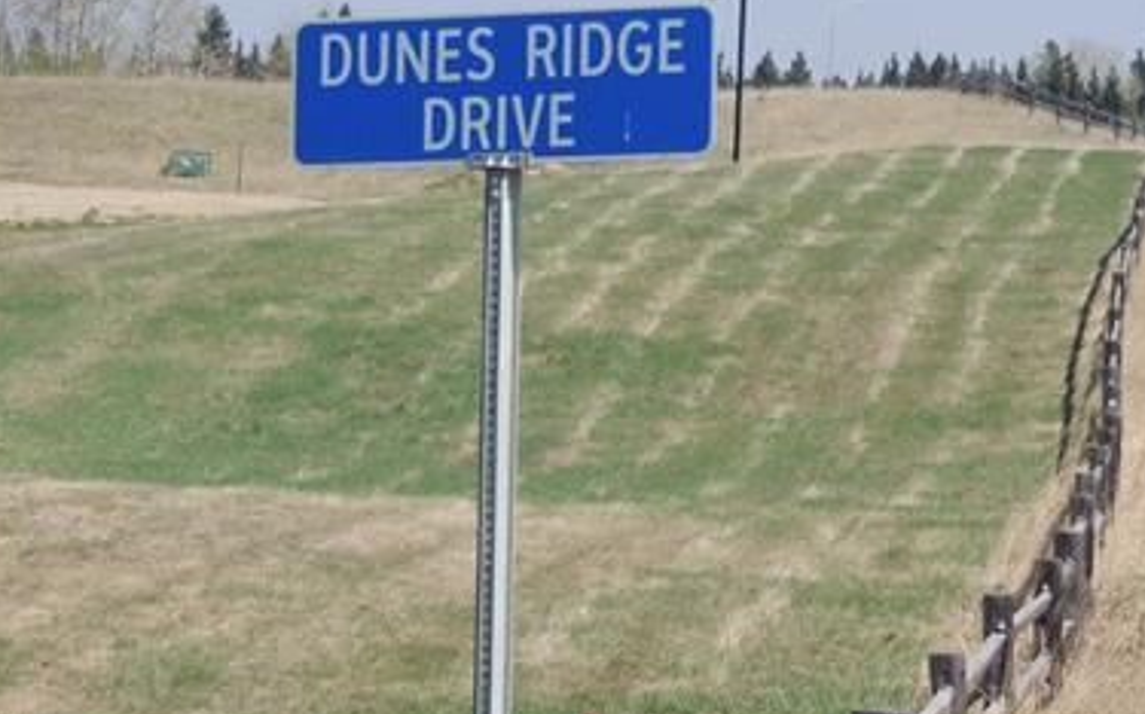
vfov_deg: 8.0
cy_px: 369
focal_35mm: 163
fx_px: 5084
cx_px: 424
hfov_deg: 12.8
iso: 100
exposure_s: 1/640
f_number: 4.1
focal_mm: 16
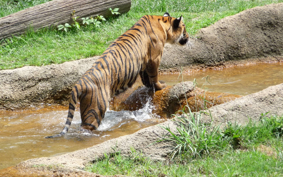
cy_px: 82
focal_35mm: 189
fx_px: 1458
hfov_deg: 11.1
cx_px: 142
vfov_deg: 6.9
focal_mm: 30.5
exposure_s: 1/500
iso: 200
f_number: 4.8
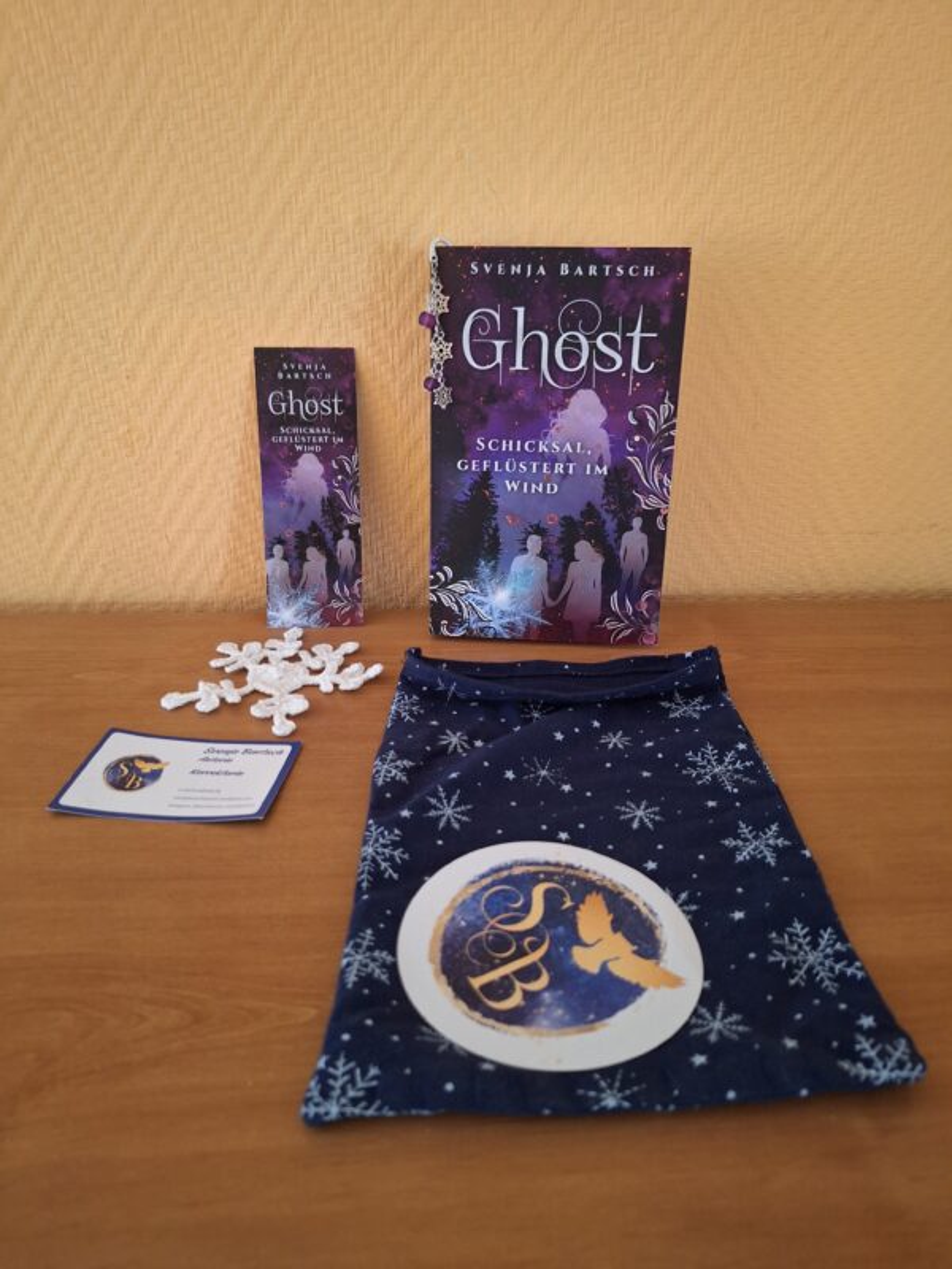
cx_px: 476
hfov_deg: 58.9
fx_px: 843
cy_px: 634
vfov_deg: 73.9
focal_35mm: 23
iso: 200
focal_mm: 5.54
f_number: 1.8
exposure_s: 1/25
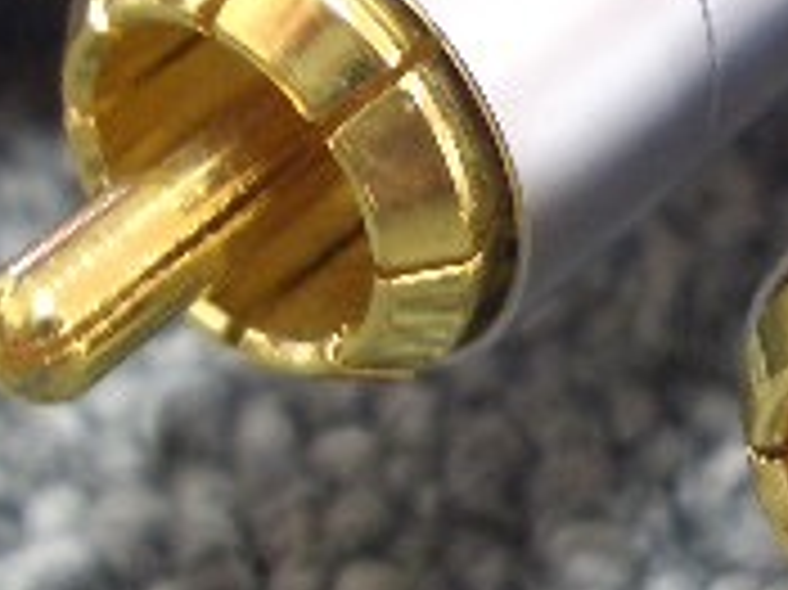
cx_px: 738
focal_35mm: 128
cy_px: 257
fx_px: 2912
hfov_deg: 15.2
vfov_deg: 11.6
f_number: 2.6
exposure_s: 1/15
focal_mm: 5.8
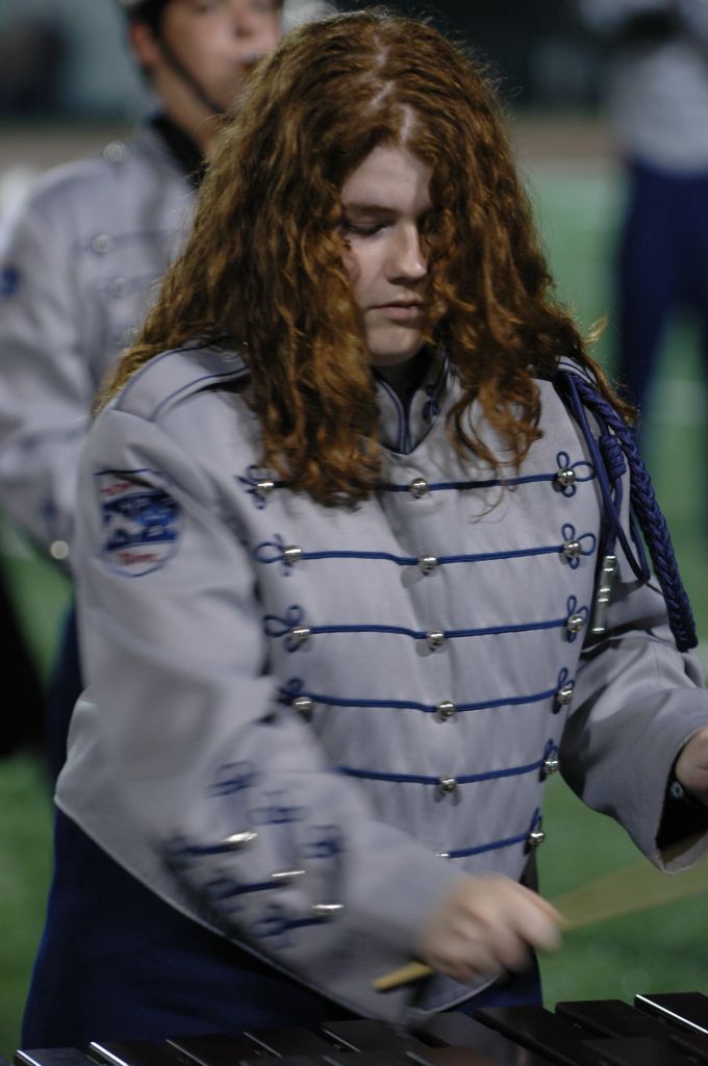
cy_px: 533
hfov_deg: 6.5
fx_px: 6211
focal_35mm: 210
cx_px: 354
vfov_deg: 9.8
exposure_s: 1/60
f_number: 2.8
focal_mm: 140
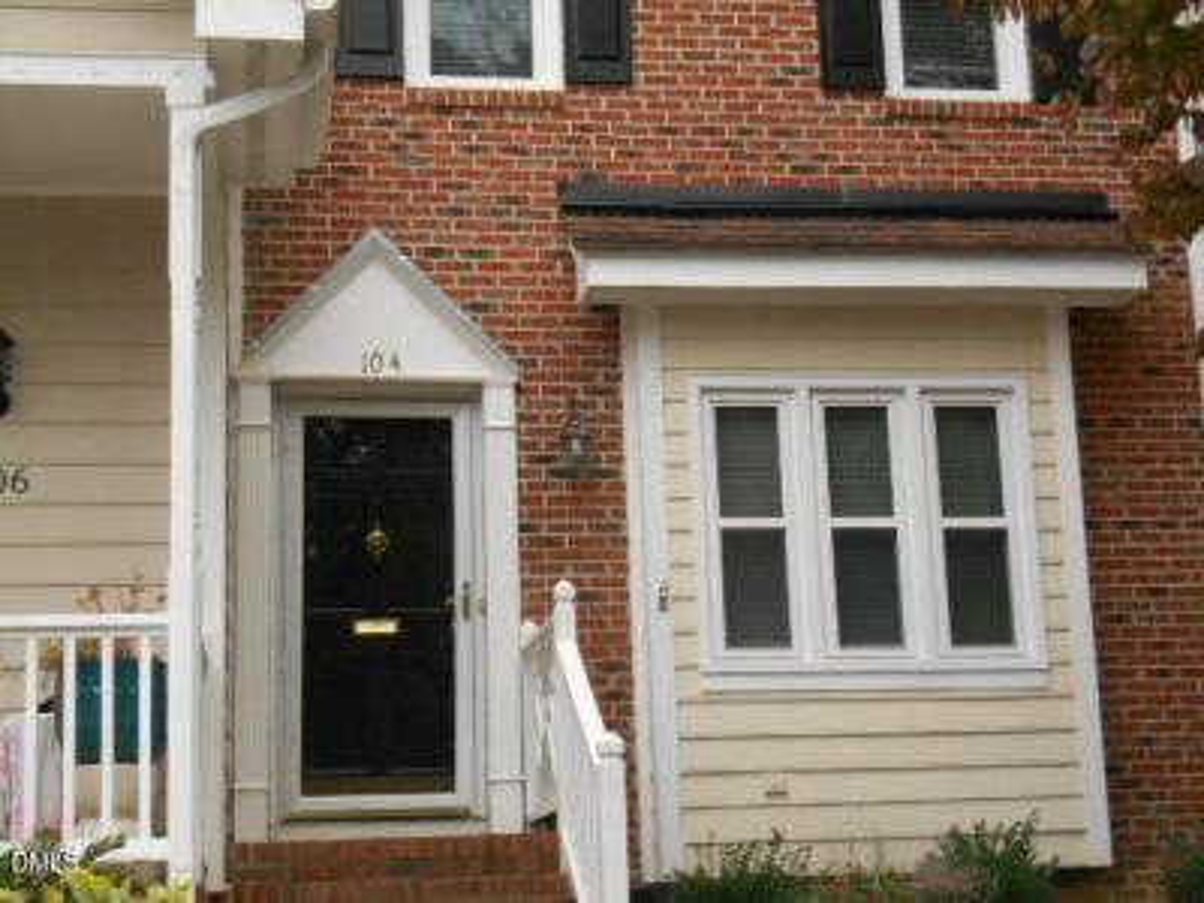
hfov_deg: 31.7
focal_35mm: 61
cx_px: 602
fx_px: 2122
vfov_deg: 24.0
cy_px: 452
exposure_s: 1/60
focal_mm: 10.9
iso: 360
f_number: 4.4
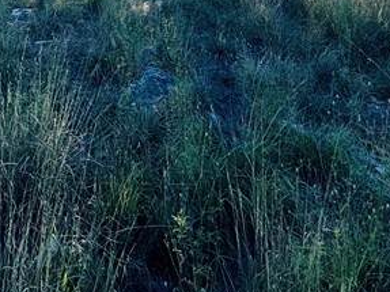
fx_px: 563
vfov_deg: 21.2
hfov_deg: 35.6
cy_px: -212
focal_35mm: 50
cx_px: 29
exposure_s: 1/1094
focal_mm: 2.22
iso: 50
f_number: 2.2
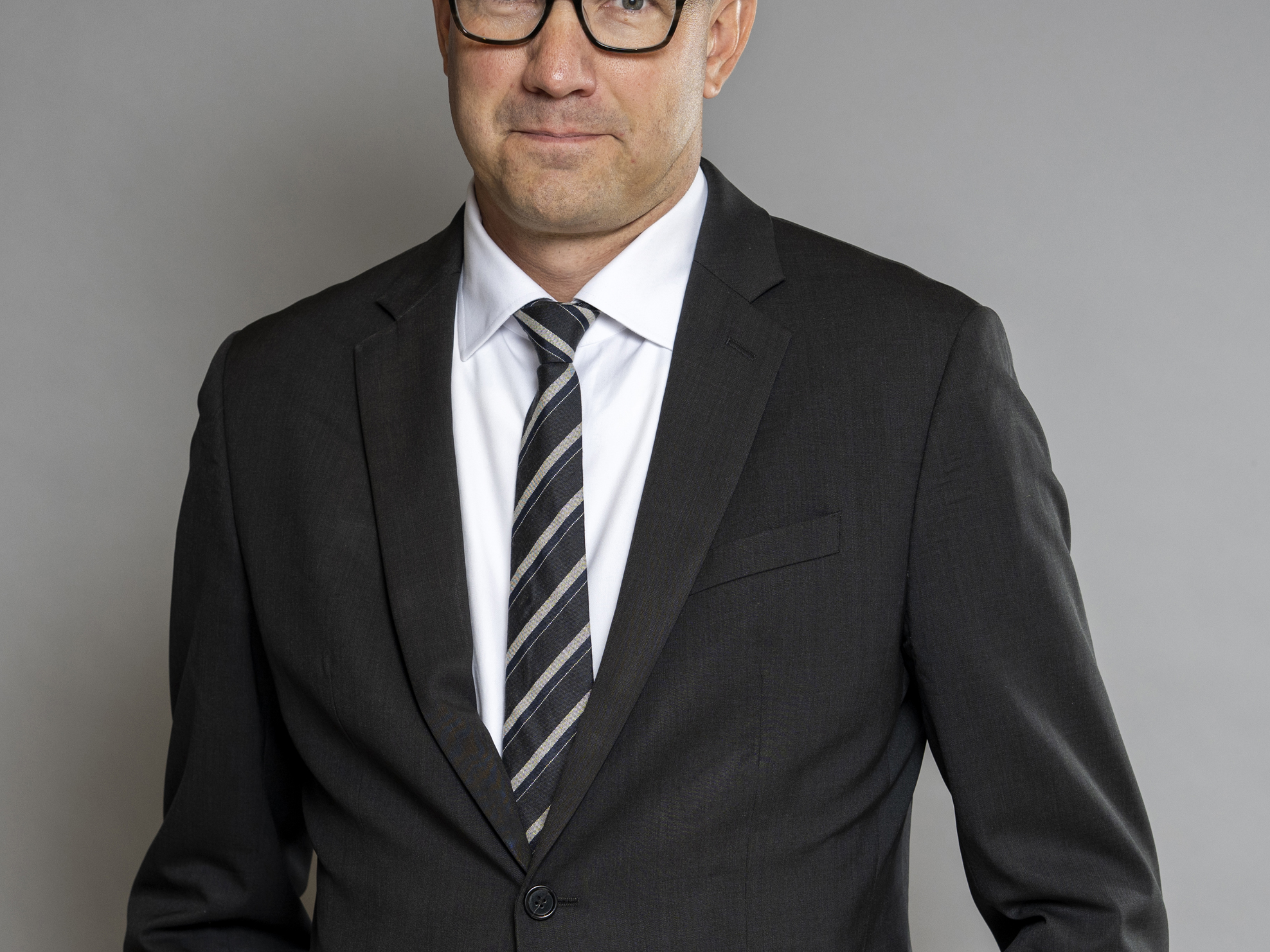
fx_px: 2678
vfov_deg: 20.1
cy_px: 671
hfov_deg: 26.7
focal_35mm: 73
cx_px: 629
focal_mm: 50
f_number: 4
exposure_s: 1/200
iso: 125
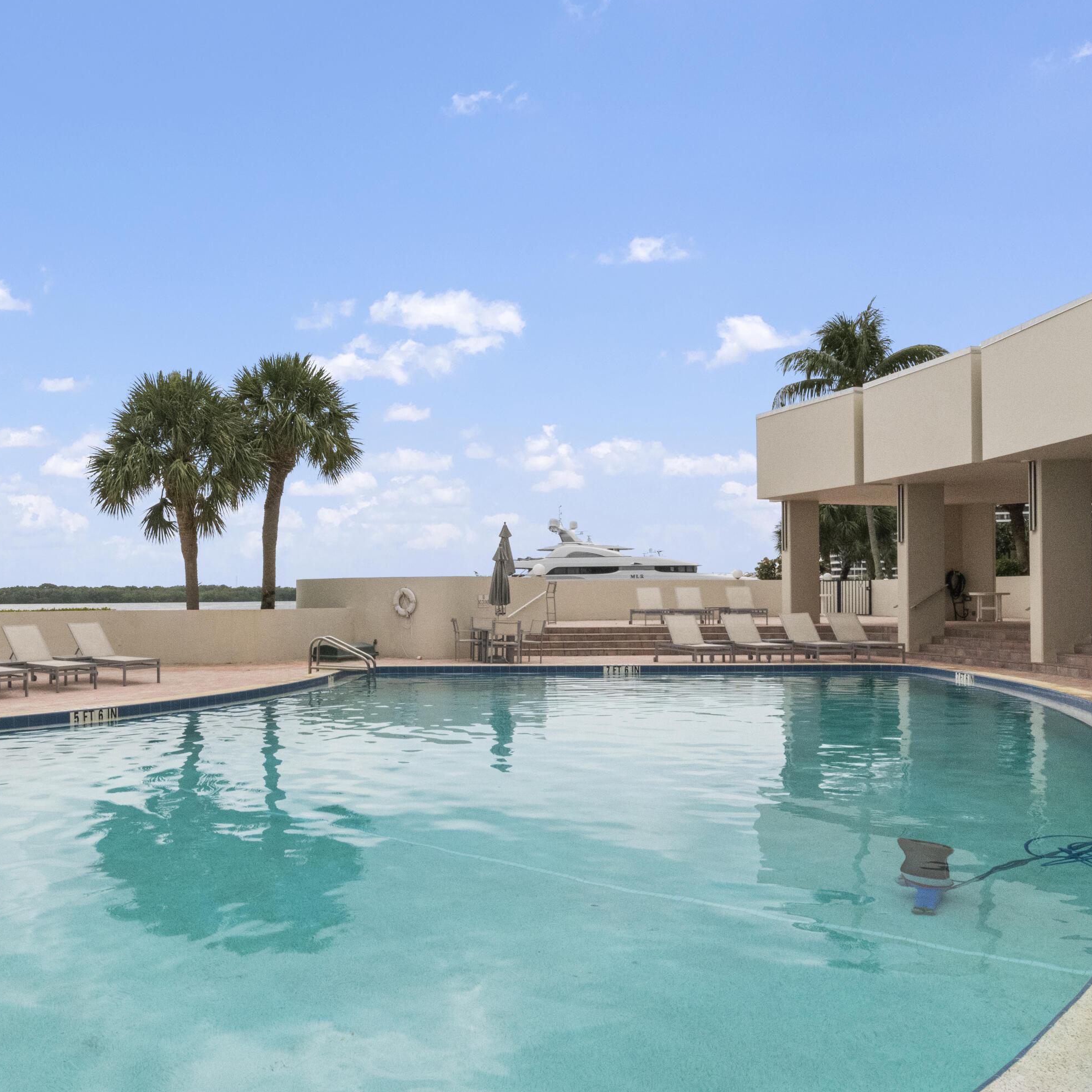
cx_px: 326
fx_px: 964
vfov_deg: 59.1
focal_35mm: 27
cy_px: 546
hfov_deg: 57.2
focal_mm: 14
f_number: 18
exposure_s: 1/1250
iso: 1600
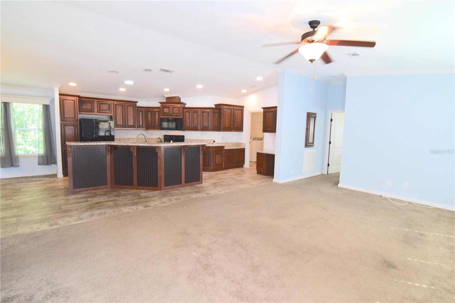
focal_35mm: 16
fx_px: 208
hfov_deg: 95.0
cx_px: 228
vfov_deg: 72.0
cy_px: 152
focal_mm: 11
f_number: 8
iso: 1600
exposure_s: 1/60
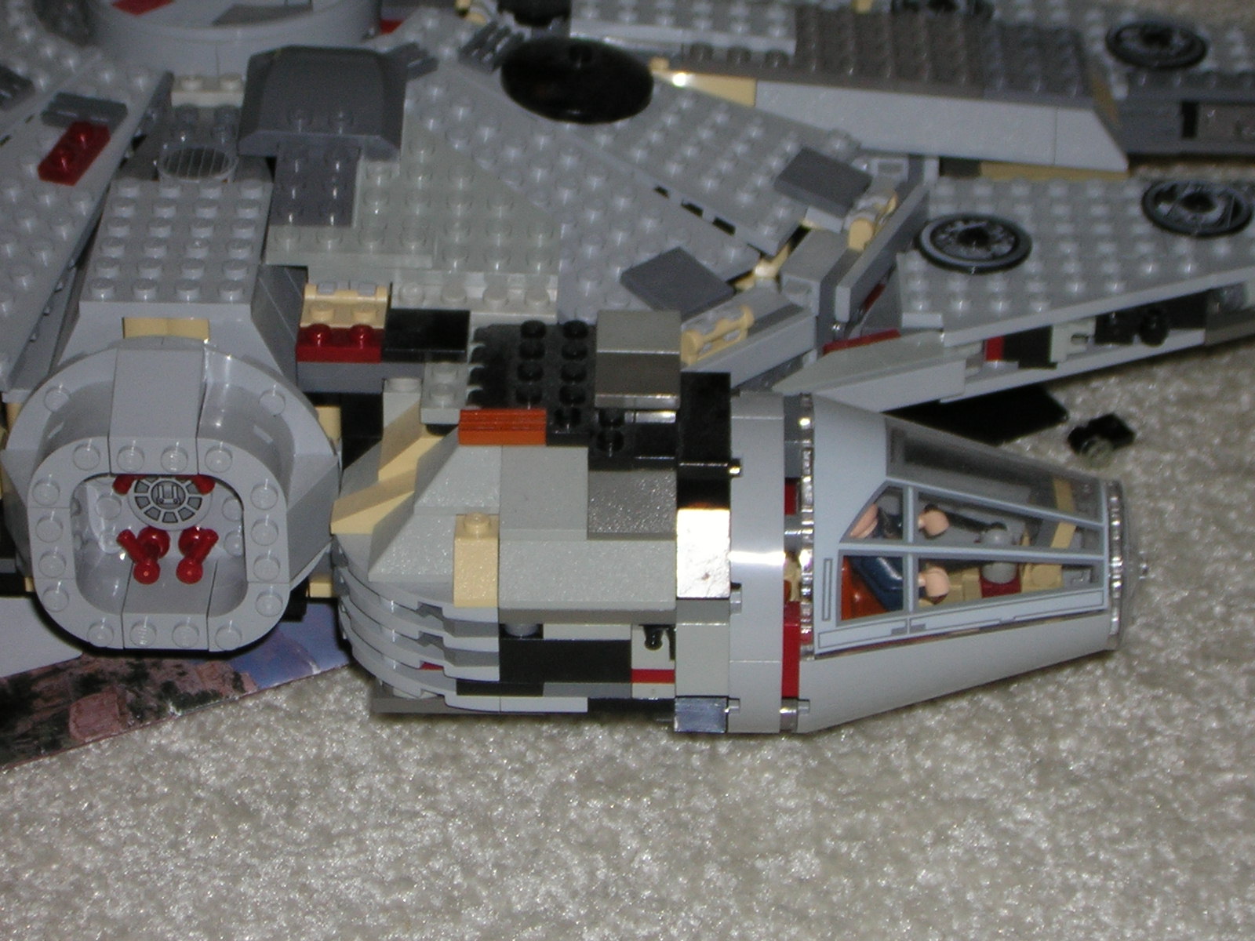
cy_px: 470
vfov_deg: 13.7
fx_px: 3916
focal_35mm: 108
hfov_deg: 18.2
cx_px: 628
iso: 50
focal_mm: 14.1
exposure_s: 1/60.1
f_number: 4.7
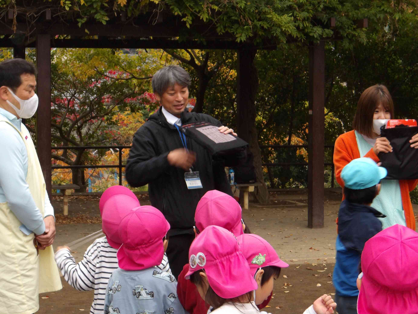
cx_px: 209
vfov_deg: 17.0
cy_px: 157
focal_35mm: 87
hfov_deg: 22.5
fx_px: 1051
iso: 160
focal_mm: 15.6
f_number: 5.6
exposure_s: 1/44
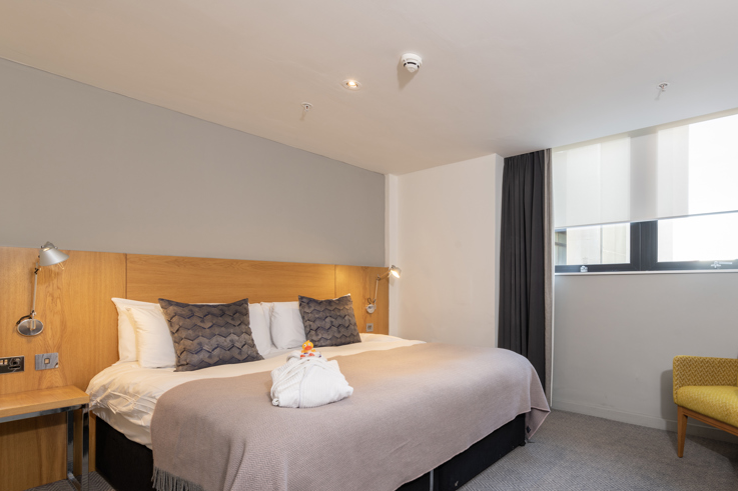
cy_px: 293
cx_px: 487
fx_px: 389
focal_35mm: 19
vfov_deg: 64.0
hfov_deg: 84.2
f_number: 11
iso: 100
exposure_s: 1/2
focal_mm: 14
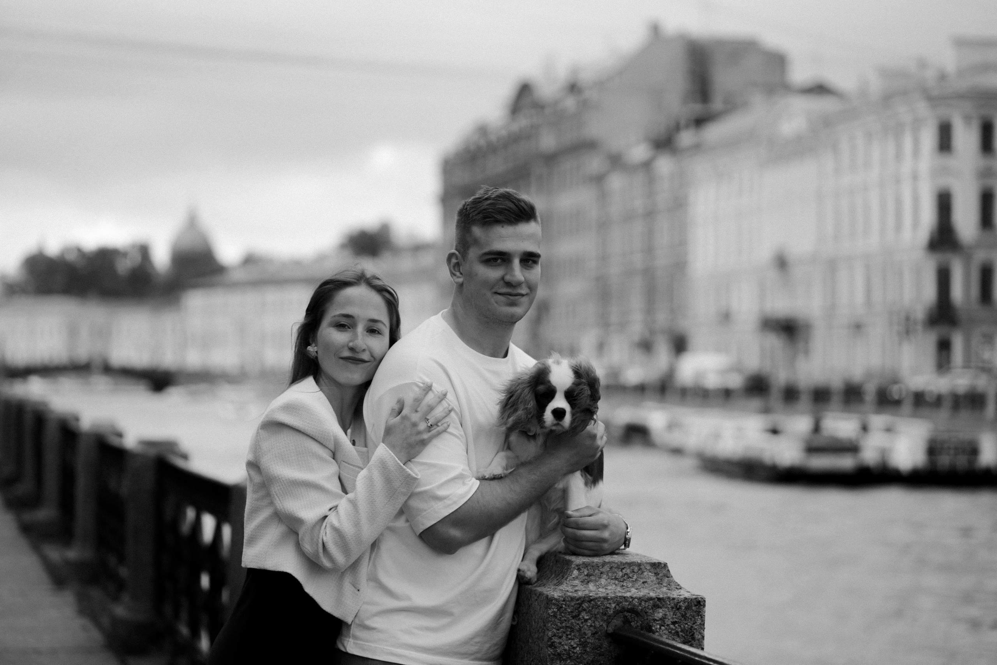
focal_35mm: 85
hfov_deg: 23.9
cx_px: 498
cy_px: 332
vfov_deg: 16.1
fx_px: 2354
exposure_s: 1/640
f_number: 2.5
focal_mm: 85
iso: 125
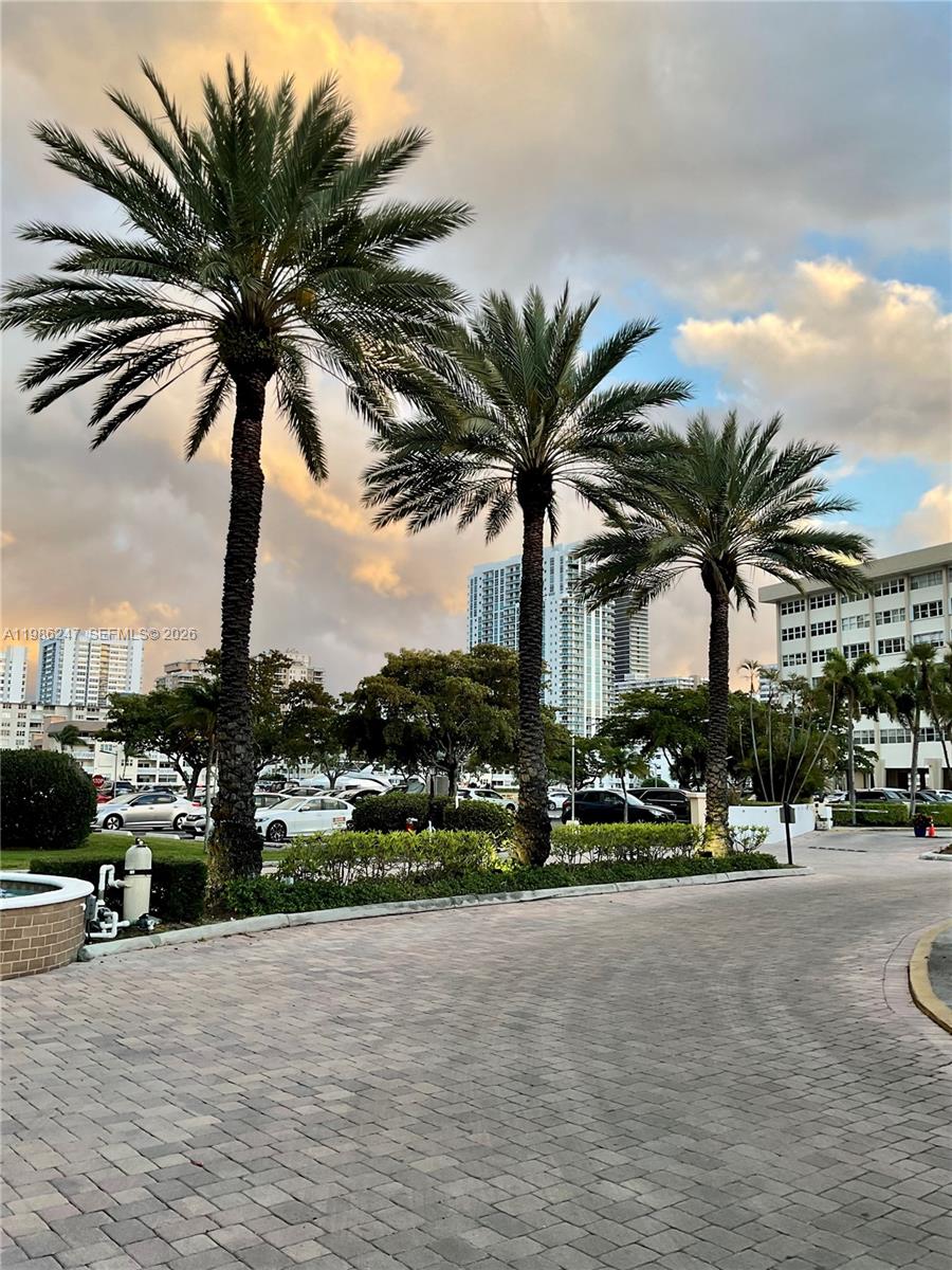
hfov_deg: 48.2
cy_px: 635
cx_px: 476
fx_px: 1063
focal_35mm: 29
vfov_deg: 61.7
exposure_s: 1/120
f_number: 1.8
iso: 20
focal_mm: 3
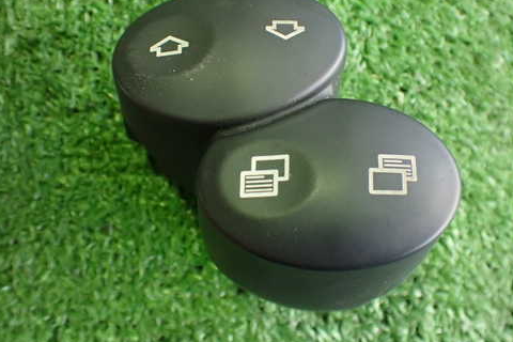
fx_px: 556
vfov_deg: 34.1
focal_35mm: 39
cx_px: 280
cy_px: 134
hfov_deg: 49.5
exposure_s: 1/60
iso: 800
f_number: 2.3
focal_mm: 5.4
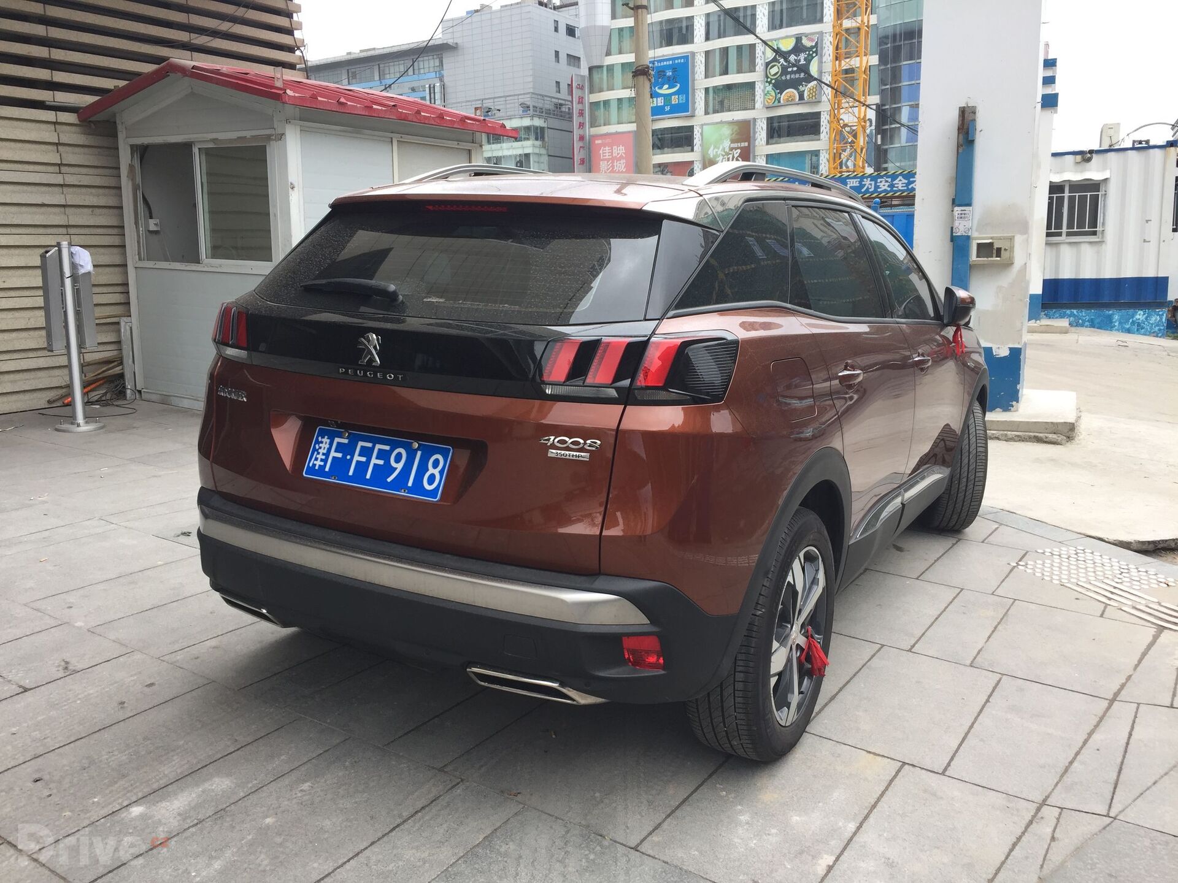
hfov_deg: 61.7
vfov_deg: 48.2
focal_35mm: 29
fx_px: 987
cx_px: 589
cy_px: 442
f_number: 2.2
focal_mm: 4.15
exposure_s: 1/175
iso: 32
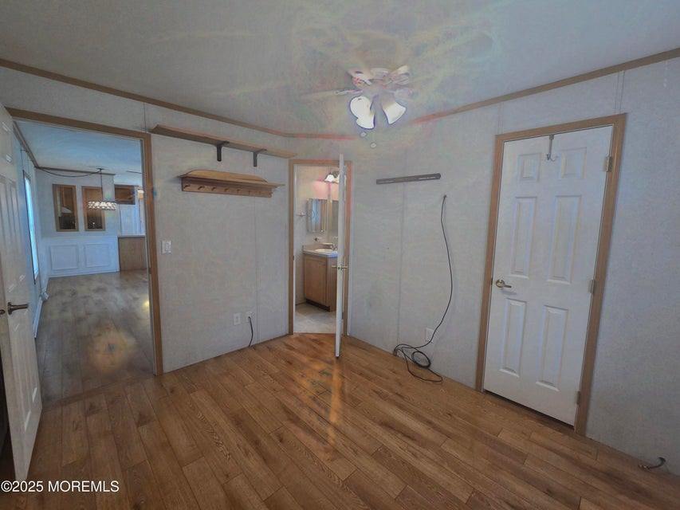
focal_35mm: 13
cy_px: 255
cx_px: 340
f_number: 2.2
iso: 125
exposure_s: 1/60.2
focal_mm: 2.2
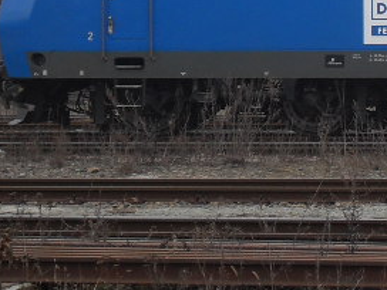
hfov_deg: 8.8
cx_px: 511
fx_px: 2482
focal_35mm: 222
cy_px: -3
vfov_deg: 6.7
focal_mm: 10.1
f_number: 3.7
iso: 80
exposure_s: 1/125
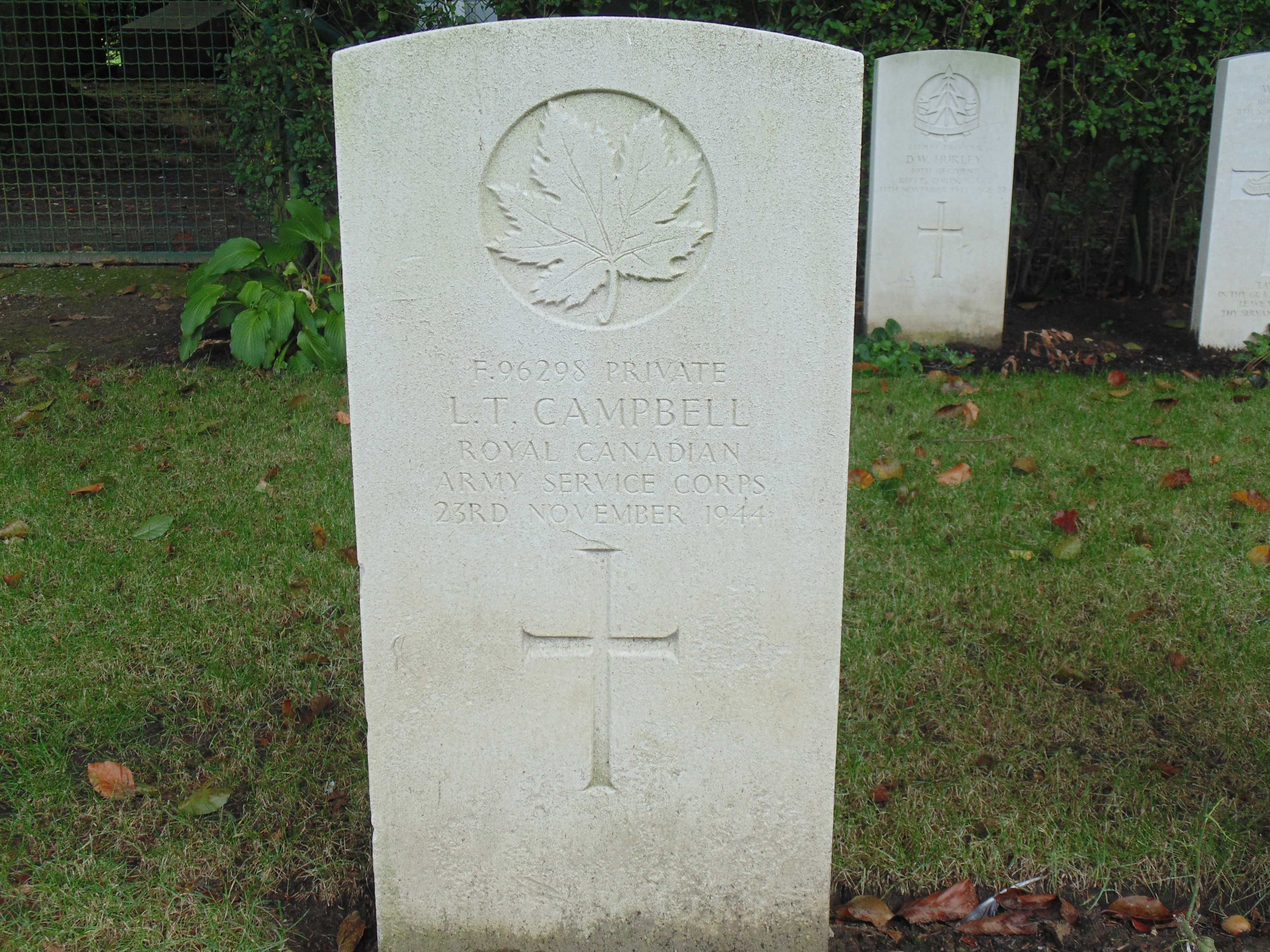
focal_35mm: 41
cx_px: 635
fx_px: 1504
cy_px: 476
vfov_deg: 35.1
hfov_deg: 45.8
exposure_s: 1/125
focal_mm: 7.4
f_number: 3.6
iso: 80
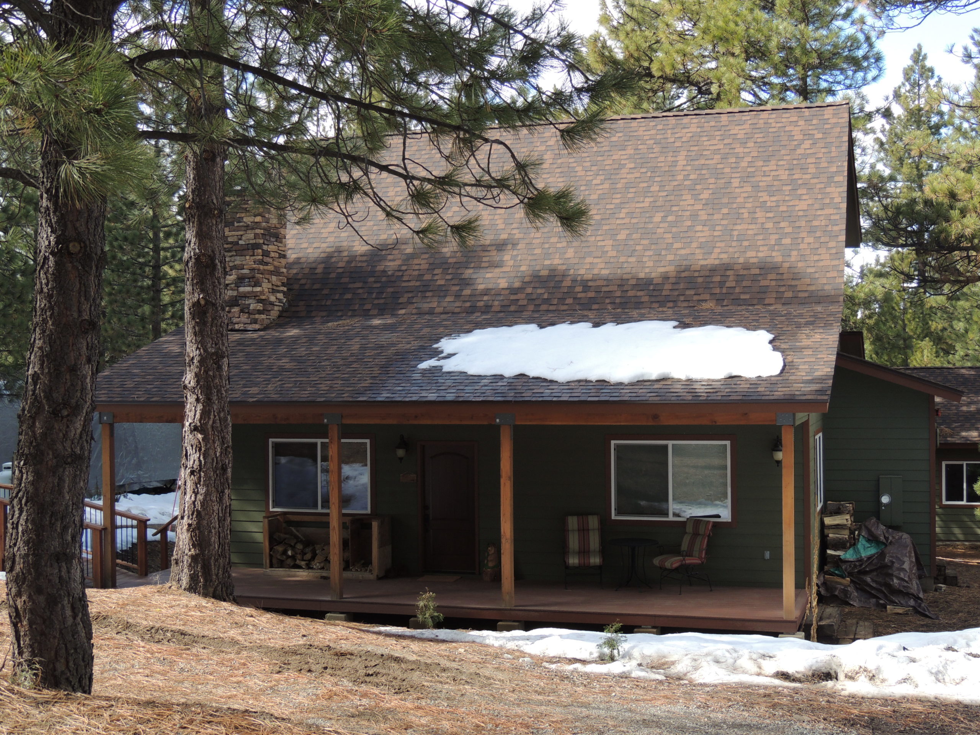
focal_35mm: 47
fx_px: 1331
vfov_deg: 30.9
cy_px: 368
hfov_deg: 40.4
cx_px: 490
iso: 100
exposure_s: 1/200
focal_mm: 8.3
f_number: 3.5
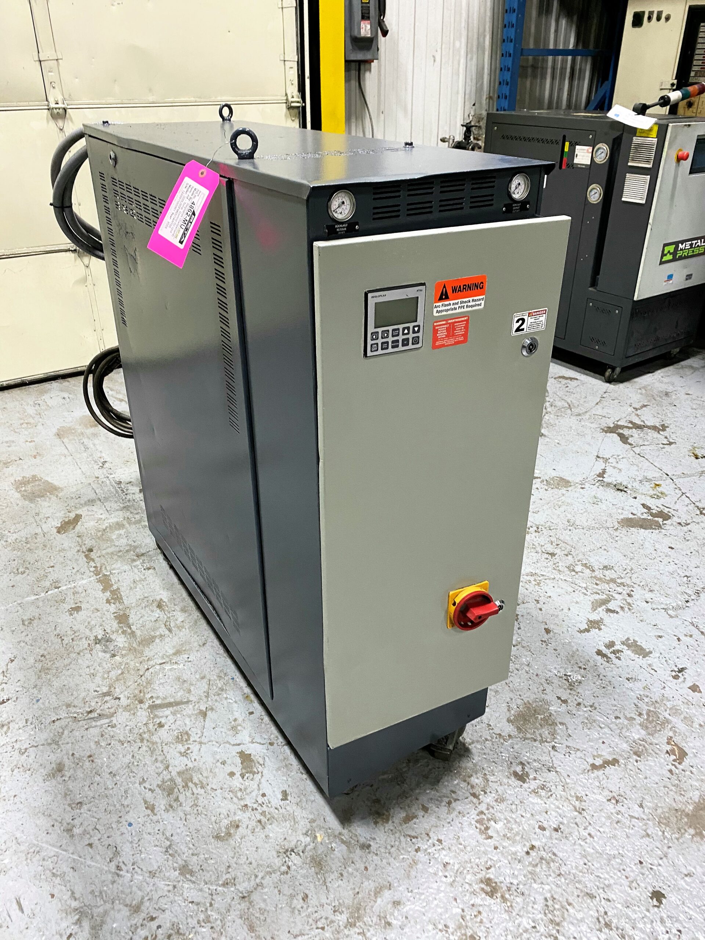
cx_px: 352
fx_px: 706
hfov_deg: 53.1
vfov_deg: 67.3
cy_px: 470
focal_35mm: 26
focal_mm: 4.25
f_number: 1.8
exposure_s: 1/60
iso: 320
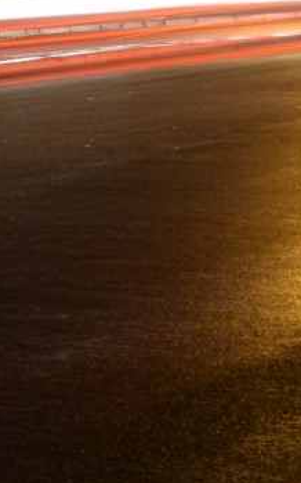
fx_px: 2941
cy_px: -178
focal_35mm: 224
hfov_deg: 5.5
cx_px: -623
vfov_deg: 9.2
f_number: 20
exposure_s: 15
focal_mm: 32
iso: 200
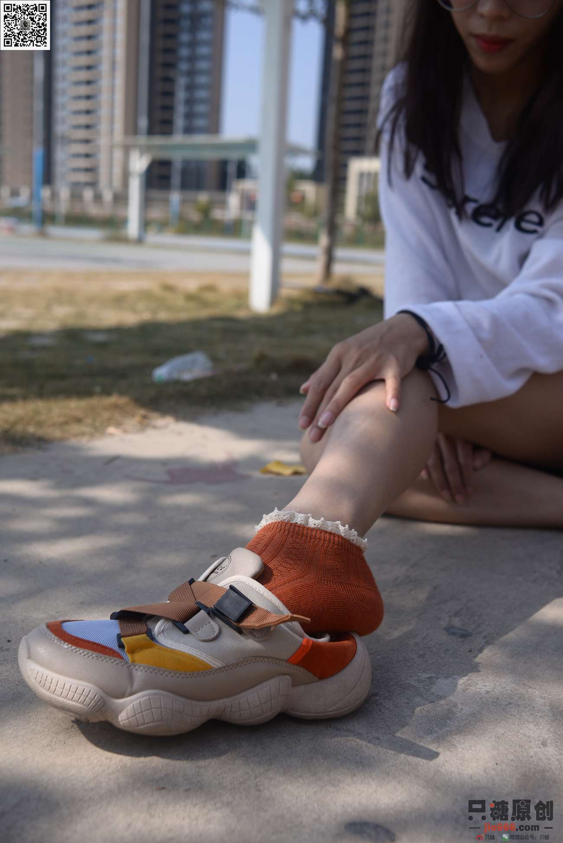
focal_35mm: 35
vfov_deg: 54.4
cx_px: 282
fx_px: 820
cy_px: 422
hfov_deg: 37.9
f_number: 5.6
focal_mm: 35
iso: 160
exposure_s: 1/1250
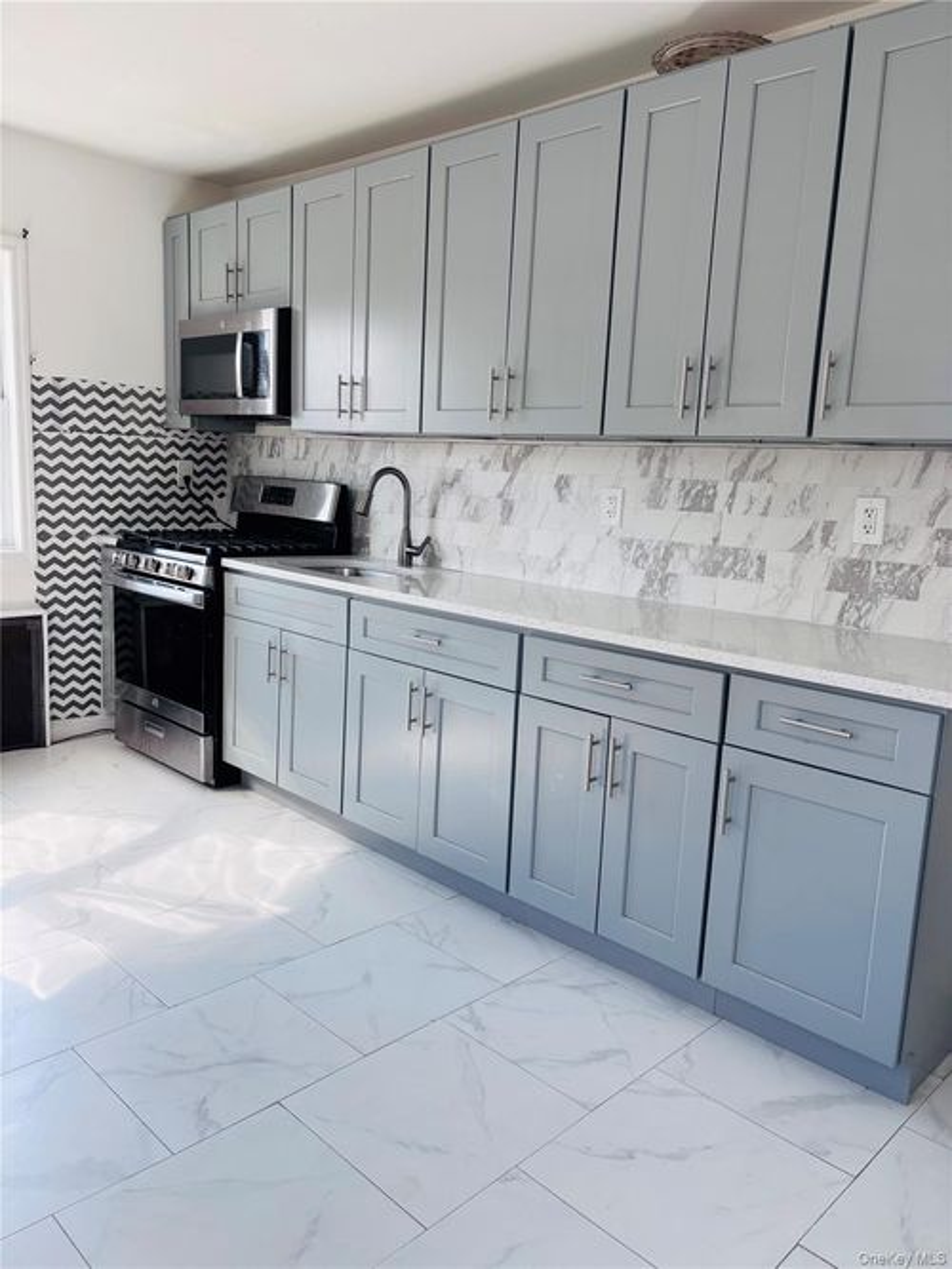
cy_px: 634
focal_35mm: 26
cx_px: 476
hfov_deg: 53.0
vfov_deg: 67.3
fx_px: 954
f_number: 1.6
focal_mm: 5.96
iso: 40
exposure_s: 1/178
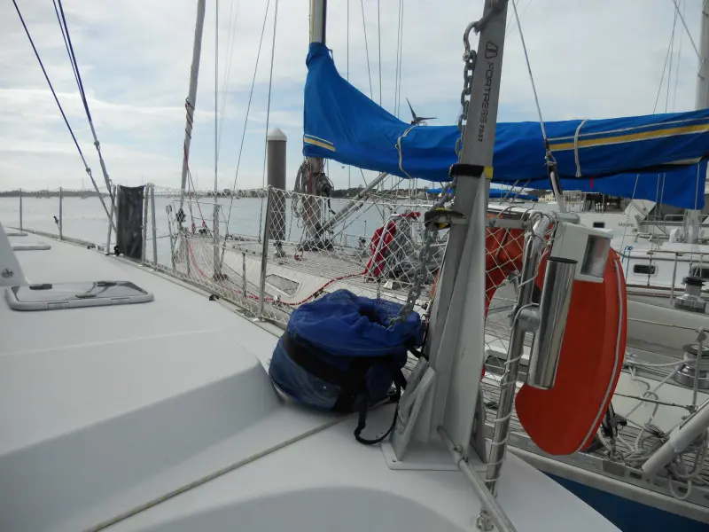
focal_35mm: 27
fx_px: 553
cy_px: 266
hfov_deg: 65.3
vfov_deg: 51.4
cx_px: 354
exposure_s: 1/1250
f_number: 3.2
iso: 80
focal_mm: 4.9
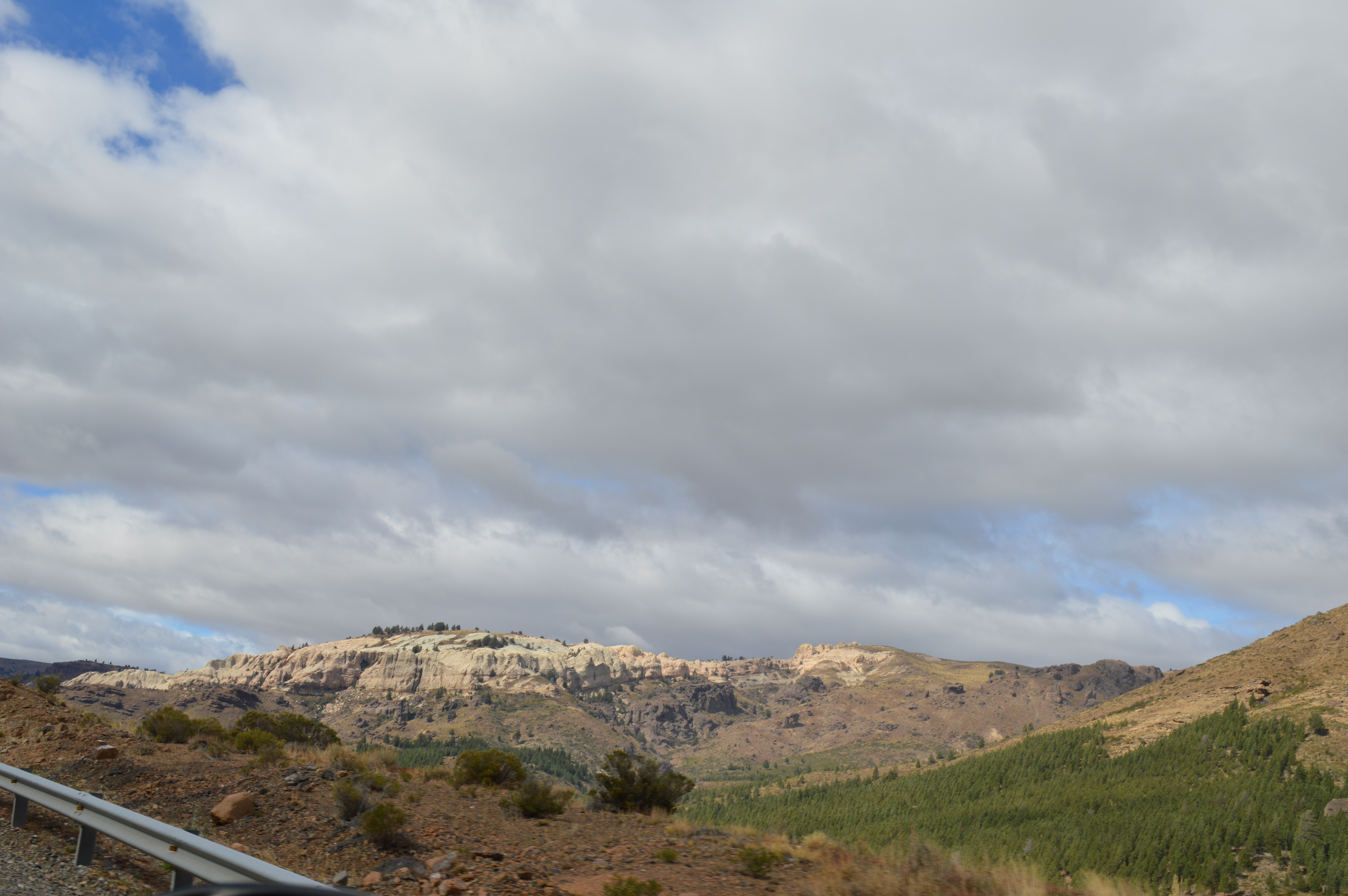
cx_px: 674
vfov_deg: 34.1
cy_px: 448
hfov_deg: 49.6
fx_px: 1459
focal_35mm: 39
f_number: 9
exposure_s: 1/320
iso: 100
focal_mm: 26
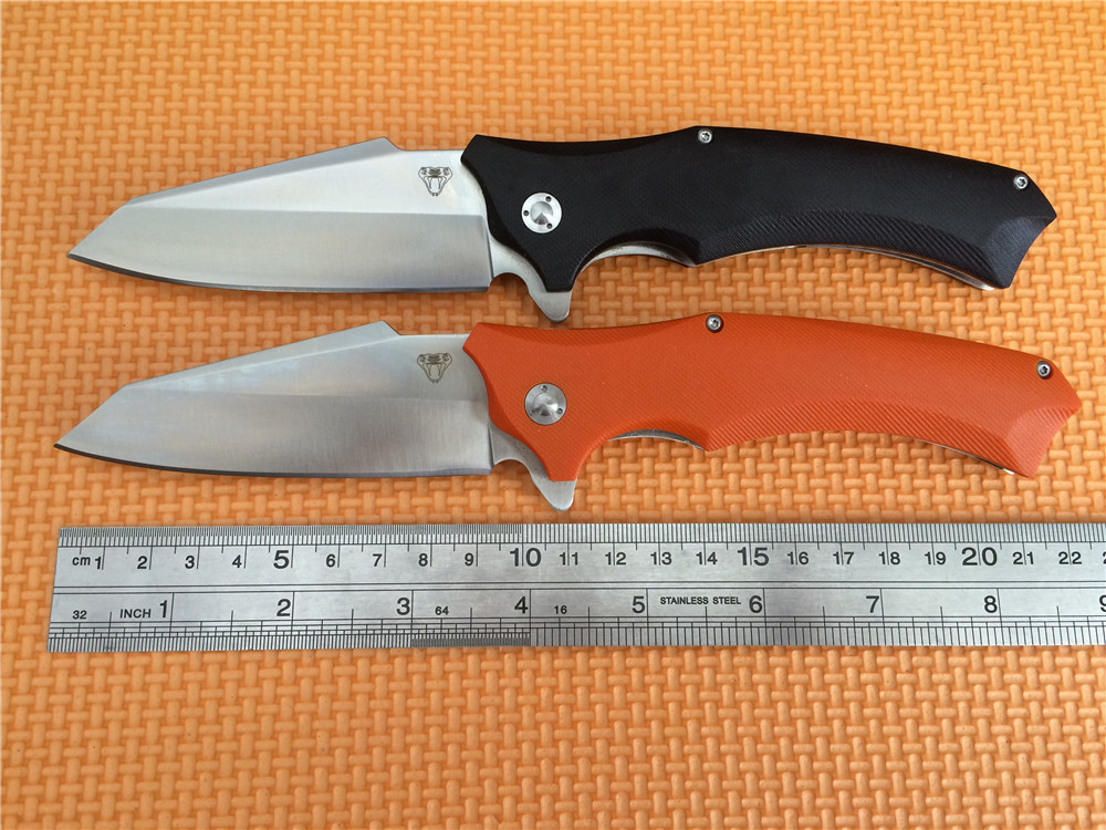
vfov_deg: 48.2
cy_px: 415
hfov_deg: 61.7
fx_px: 927
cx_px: 553
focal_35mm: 29
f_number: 2.2
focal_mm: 4.15
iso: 64
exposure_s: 1/33
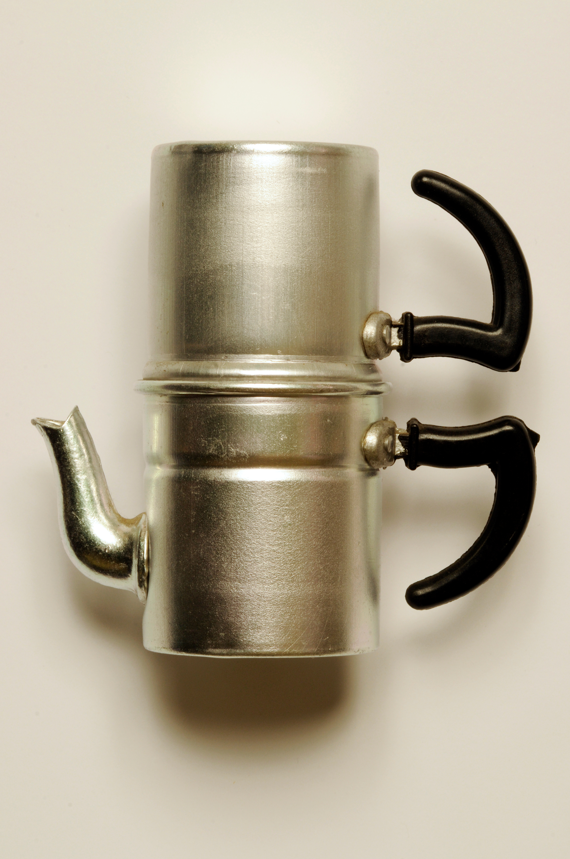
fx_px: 3750
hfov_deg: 8.7
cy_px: 430
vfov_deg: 13.1
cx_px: 285
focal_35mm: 158
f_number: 25
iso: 200
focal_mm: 105
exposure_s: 1/80
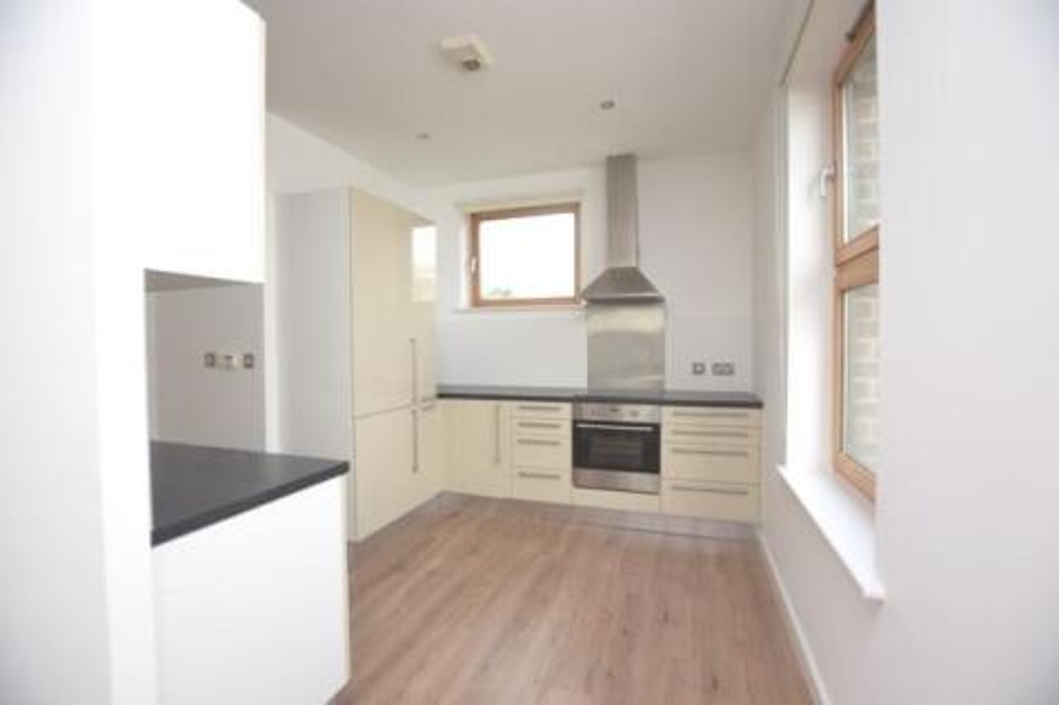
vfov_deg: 77.3
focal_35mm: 15
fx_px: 441
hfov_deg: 100.4
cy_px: 352
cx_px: 530
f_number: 4
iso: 160
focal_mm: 10
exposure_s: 1/200
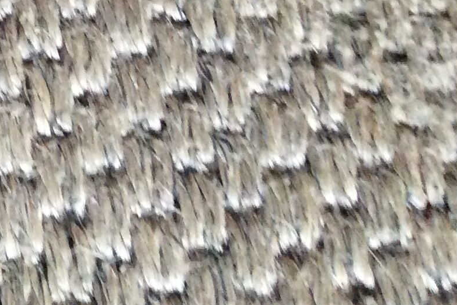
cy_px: -216
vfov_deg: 11.7
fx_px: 1396
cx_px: -273
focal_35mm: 110
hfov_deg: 16.5
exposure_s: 1/20
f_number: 2.4
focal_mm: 3.3
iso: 250
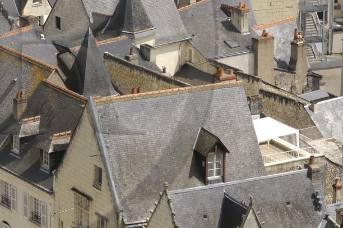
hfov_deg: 8.4
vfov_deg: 5.6
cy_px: 44
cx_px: -16
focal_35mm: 243
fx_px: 2312
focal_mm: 62
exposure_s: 1/160
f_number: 15
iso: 250
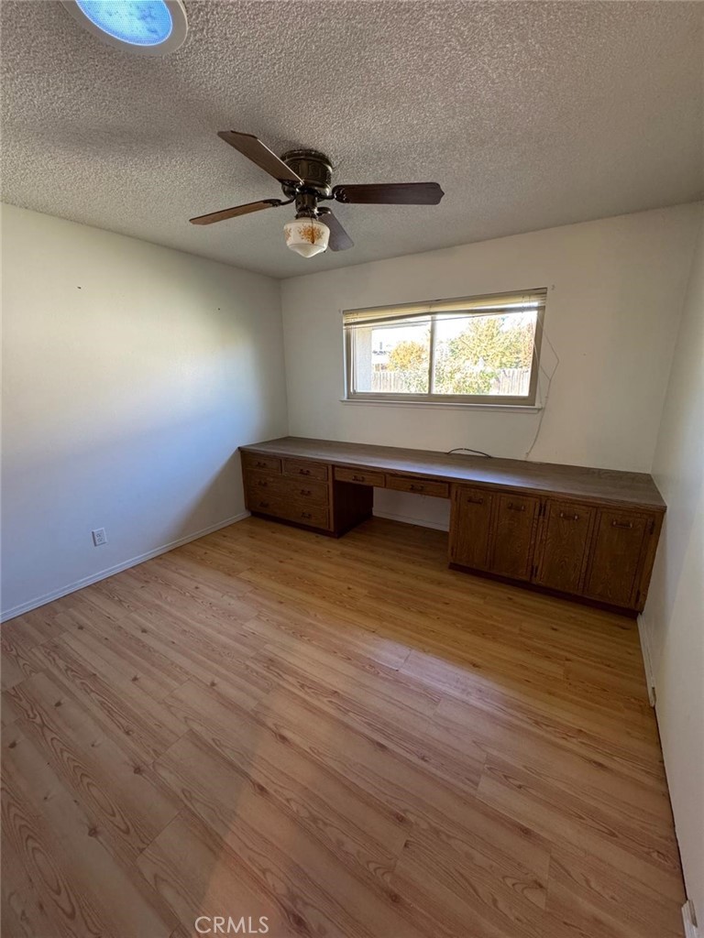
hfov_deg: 85.7
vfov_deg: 102.1
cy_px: 469
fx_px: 380
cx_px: 352
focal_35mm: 14
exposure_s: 1/60
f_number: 2.2
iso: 250
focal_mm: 2.22
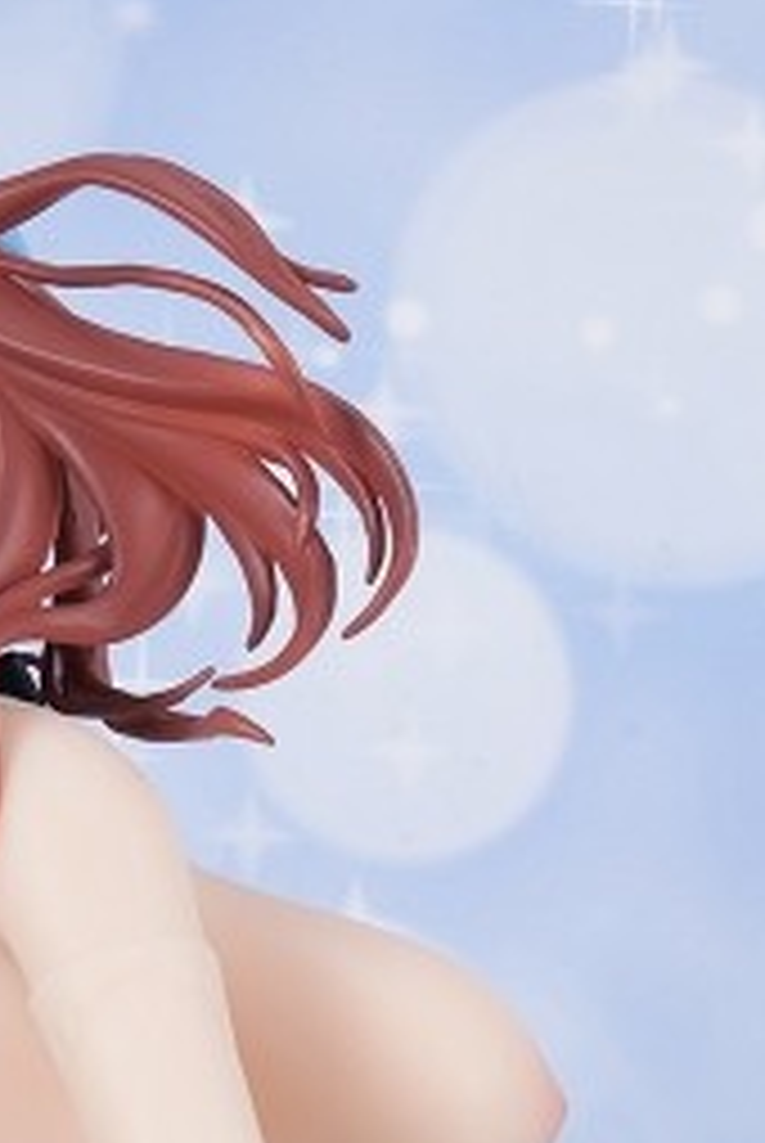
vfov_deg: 11.0
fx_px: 5849
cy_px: 1336
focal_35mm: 184
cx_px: 112
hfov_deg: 7.5
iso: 160
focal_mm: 52
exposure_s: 1/125
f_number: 18
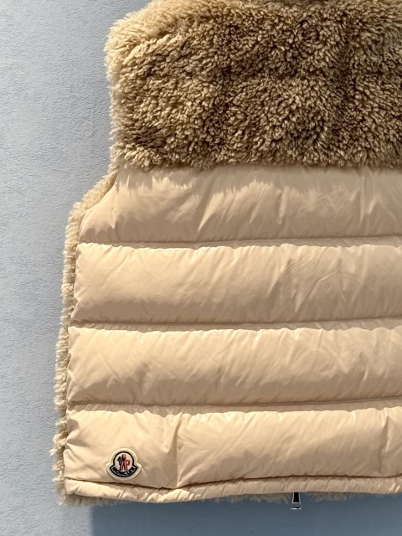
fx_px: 1672
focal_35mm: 108
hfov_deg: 13.7
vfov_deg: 18.2
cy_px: 193
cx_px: 293
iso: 50
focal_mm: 6.76
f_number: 1.78
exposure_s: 1/100
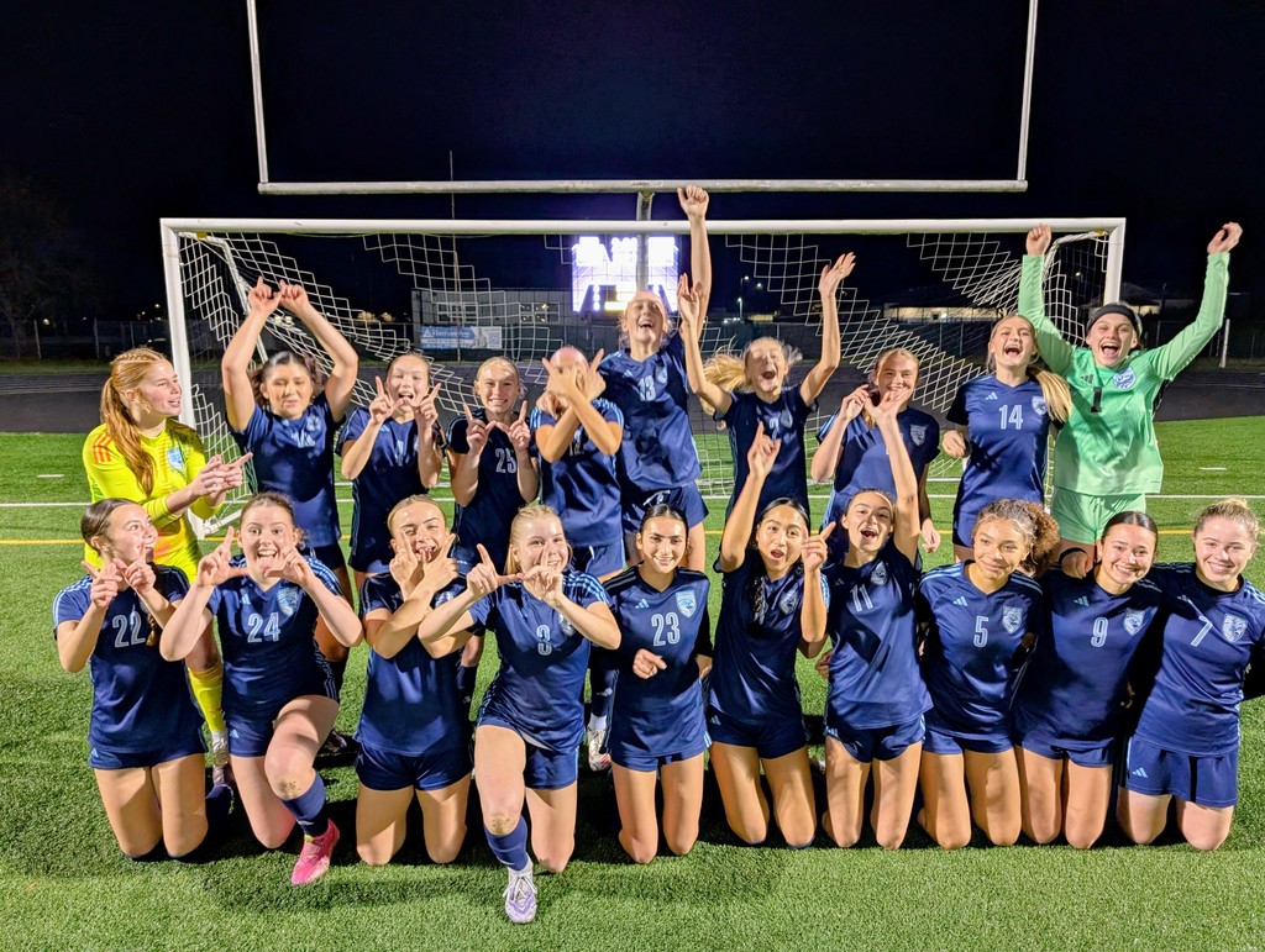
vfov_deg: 56.9
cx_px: 632
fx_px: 878
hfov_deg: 71.5
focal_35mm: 24
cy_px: 476
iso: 423
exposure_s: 1/120
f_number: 1.68
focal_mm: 6.9
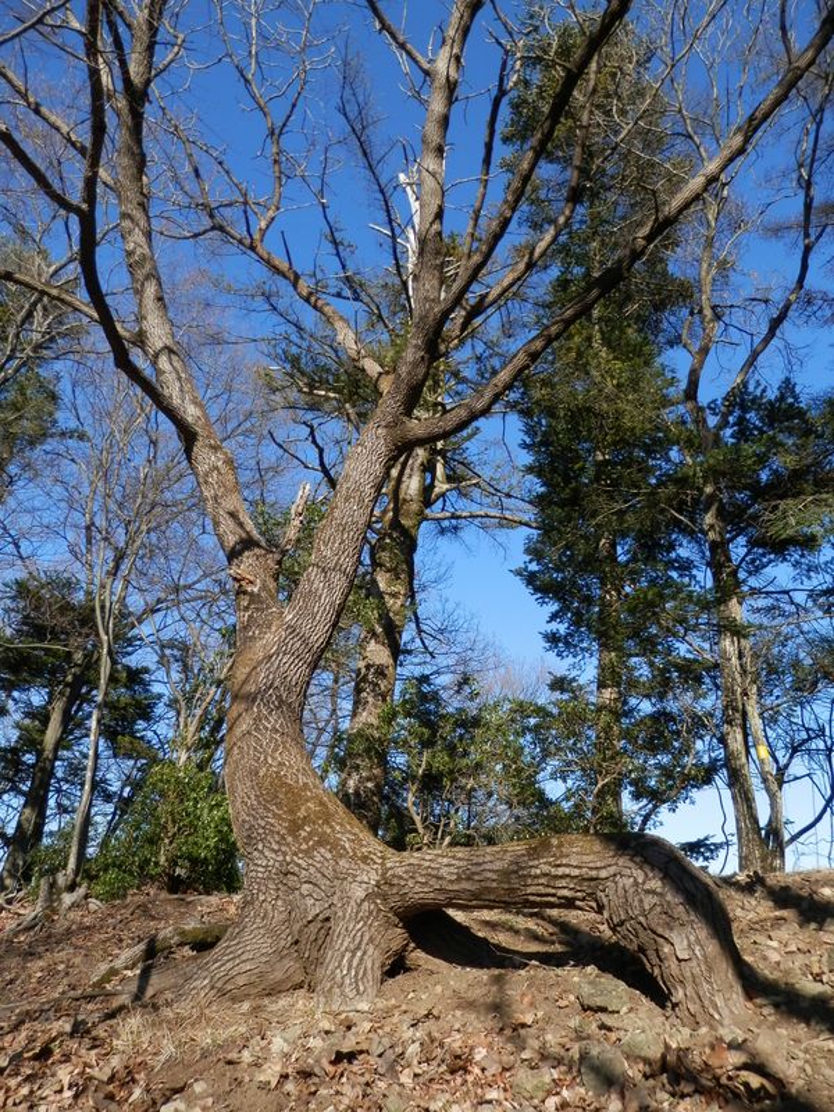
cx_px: 417
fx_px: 803
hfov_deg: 54.9
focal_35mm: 25
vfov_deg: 69.4
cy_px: 556
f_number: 3
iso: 80
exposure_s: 1/800
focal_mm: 4.5
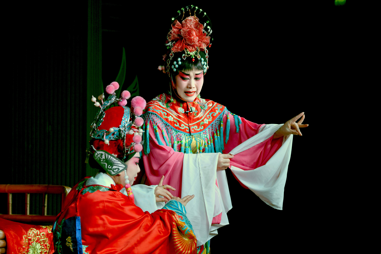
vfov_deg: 10.2
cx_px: 190
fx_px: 1429
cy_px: 127
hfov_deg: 15.2
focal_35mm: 135
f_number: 5
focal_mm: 135
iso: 640
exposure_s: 1/250
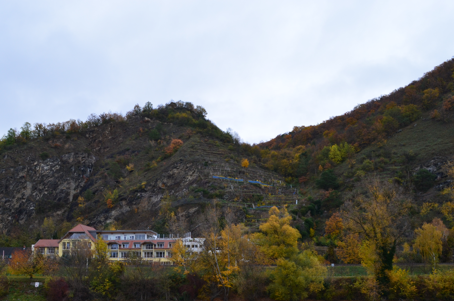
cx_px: 204
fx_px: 466
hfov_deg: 51.9
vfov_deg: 35.4
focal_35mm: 37
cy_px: 203
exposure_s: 1/50
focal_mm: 18
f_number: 10
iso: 400
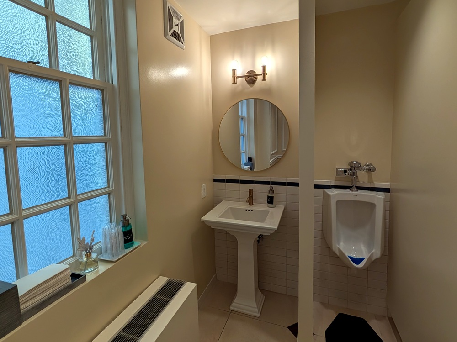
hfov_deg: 110.6
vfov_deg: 94.4
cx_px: 228
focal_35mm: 12
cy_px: 171
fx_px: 158
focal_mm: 2.02
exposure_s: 1/164
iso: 51
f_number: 1.7
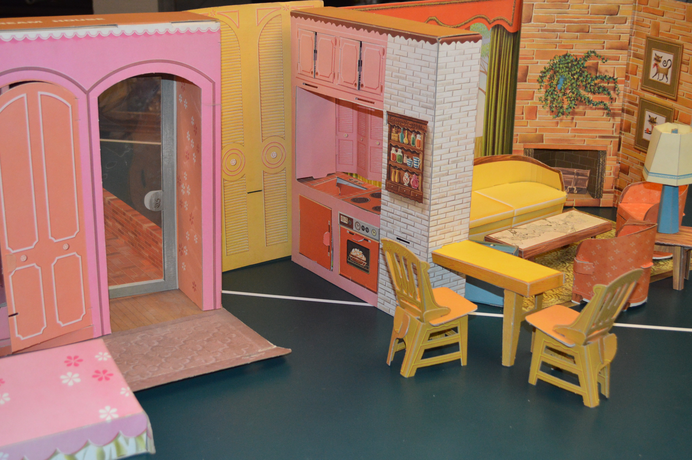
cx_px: 346
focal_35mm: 51
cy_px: 230
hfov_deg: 38.9
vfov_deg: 26.4
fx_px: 979
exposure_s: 1/60
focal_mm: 34
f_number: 5
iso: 1800
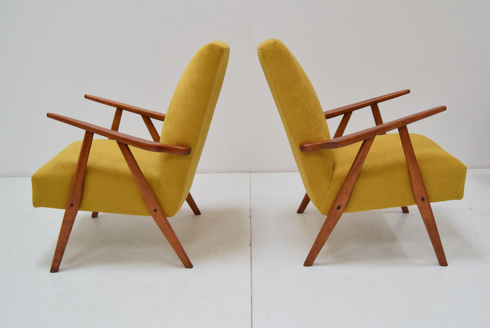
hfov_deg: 55.1
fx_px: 470
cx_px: 245
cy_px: 164
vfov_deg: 38.4
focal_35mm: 34
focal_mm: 23
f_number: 6.3
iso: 1600
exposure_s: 1/160
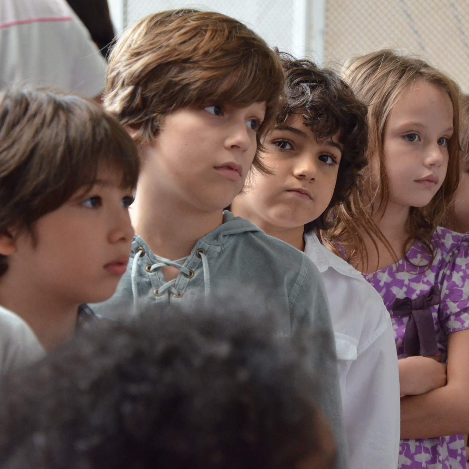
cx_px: 302
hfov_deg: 12.9
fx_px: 2069
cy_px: 234
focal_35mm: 135
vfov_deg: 12.9
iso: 2500
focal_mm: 70
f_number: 5.6
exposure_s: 1/50
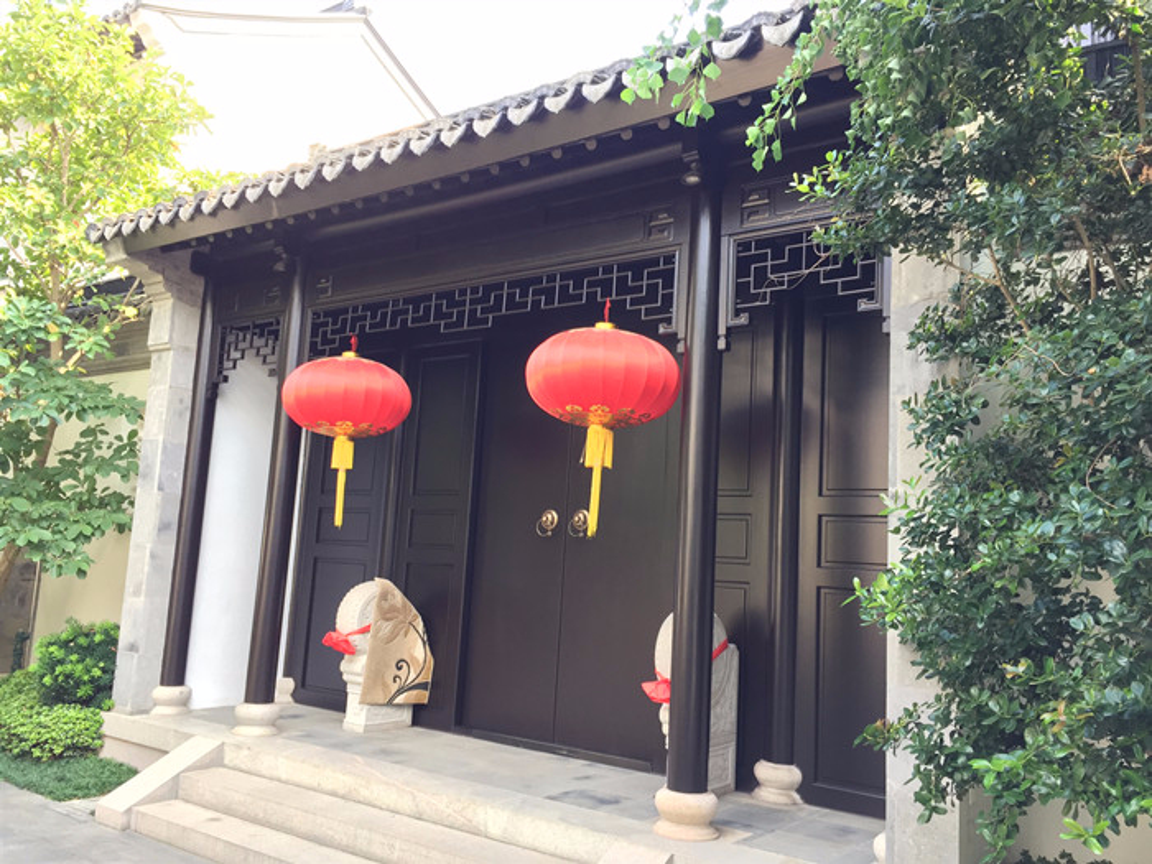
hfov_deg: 61.7
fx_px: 965
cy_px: 432
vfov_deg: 48.2
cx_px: 576
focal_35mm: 29
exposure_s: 1/100
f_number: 2.2
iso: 50
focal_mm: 4.15
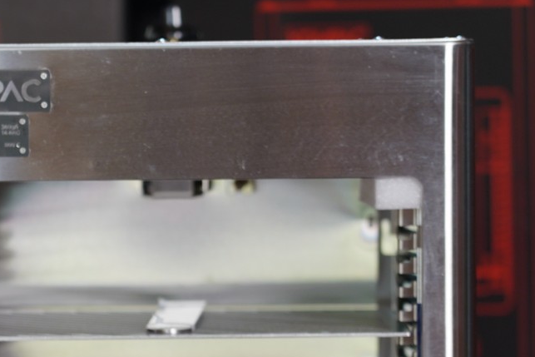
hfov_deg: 9.8
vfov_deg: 6.6
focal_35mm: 209
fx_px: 3106
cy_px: 325
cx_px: 196
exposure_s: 1/125
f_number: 4
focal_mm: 105
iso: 800
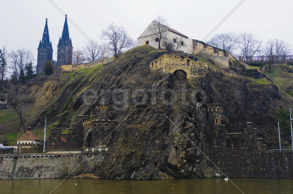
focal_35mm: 42
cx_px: 146
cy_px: 97
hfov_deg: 46.5
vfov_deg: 31.7
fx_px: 341
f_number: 5.6
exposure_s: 1/60
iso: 100
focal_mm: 28
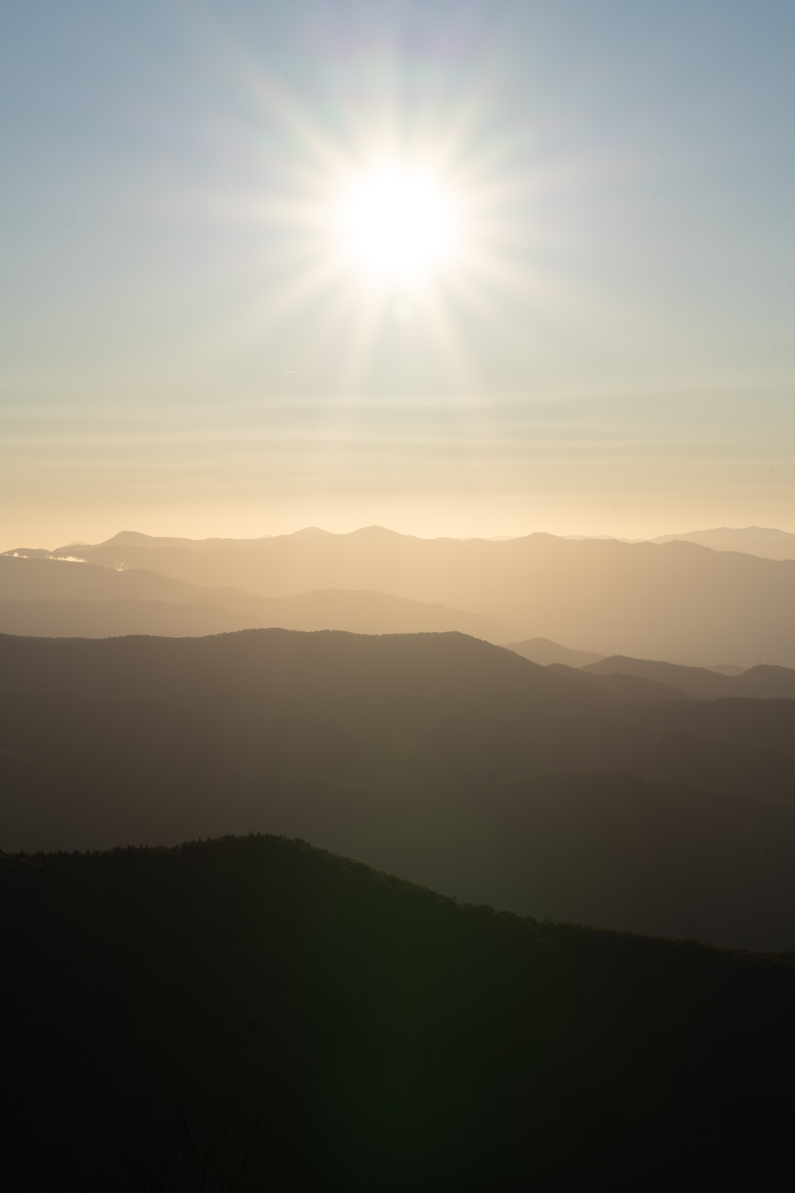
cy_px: 596
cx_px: 398
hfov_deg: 15.2
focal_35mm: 90
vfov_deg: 22.6
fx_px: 2981
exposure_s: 1/125
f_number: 16
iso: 100
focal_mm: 90
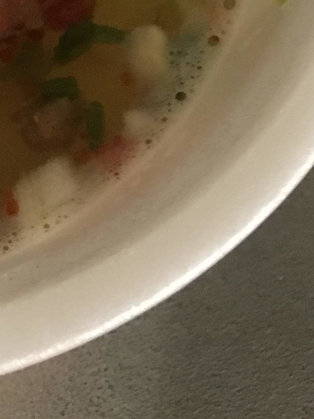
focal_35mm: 105
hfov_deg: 13.1
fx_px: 1270
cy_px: -258
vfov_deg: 16.6
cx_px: -199
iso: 200
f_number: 2.2
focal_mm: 4.15
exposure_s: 1/15
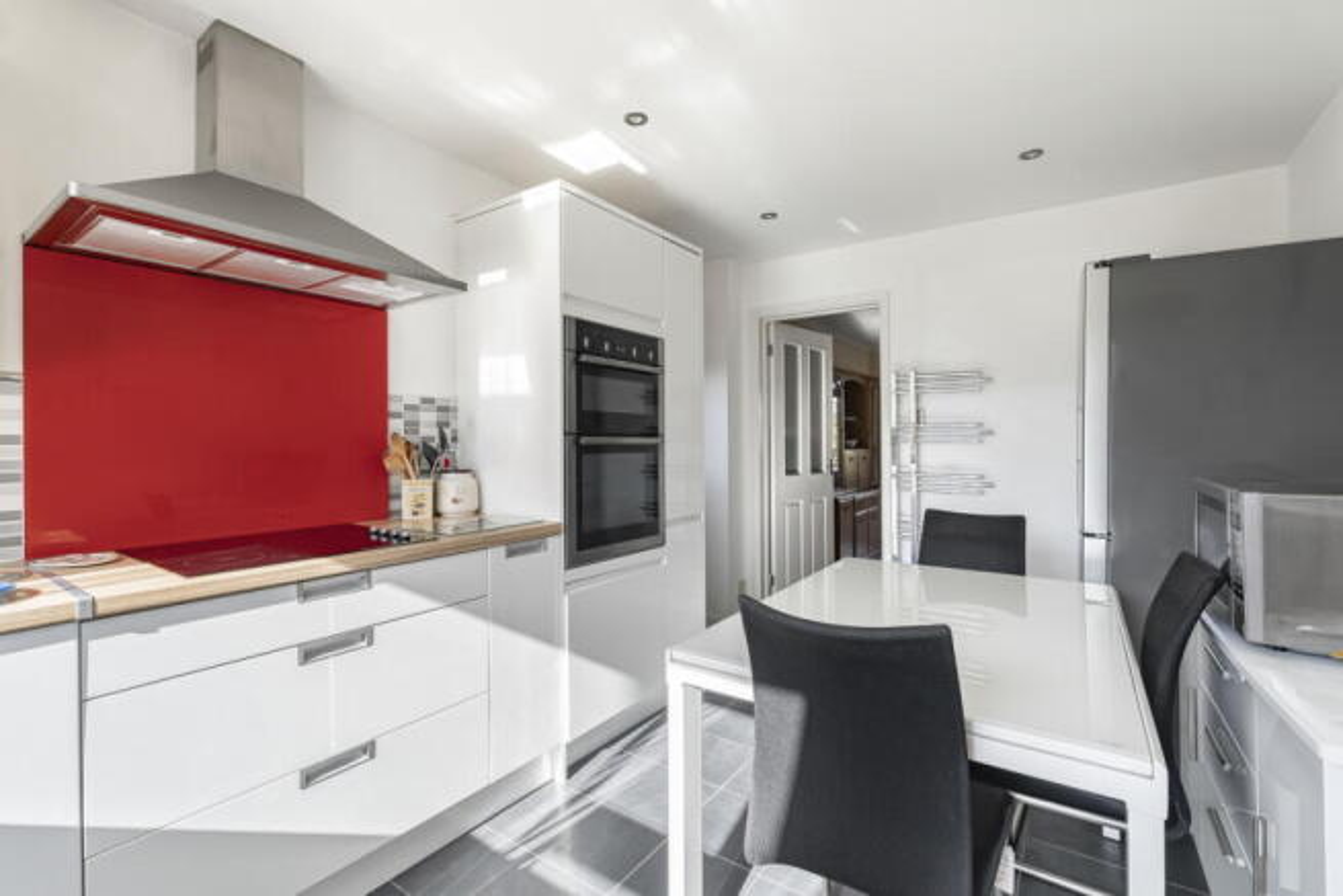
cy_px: 448
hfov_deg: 96.7
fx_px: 597
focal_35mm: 16
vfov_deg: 73.8
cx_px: 672
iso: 250
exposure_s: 1/125
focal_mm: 16
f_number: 7.1
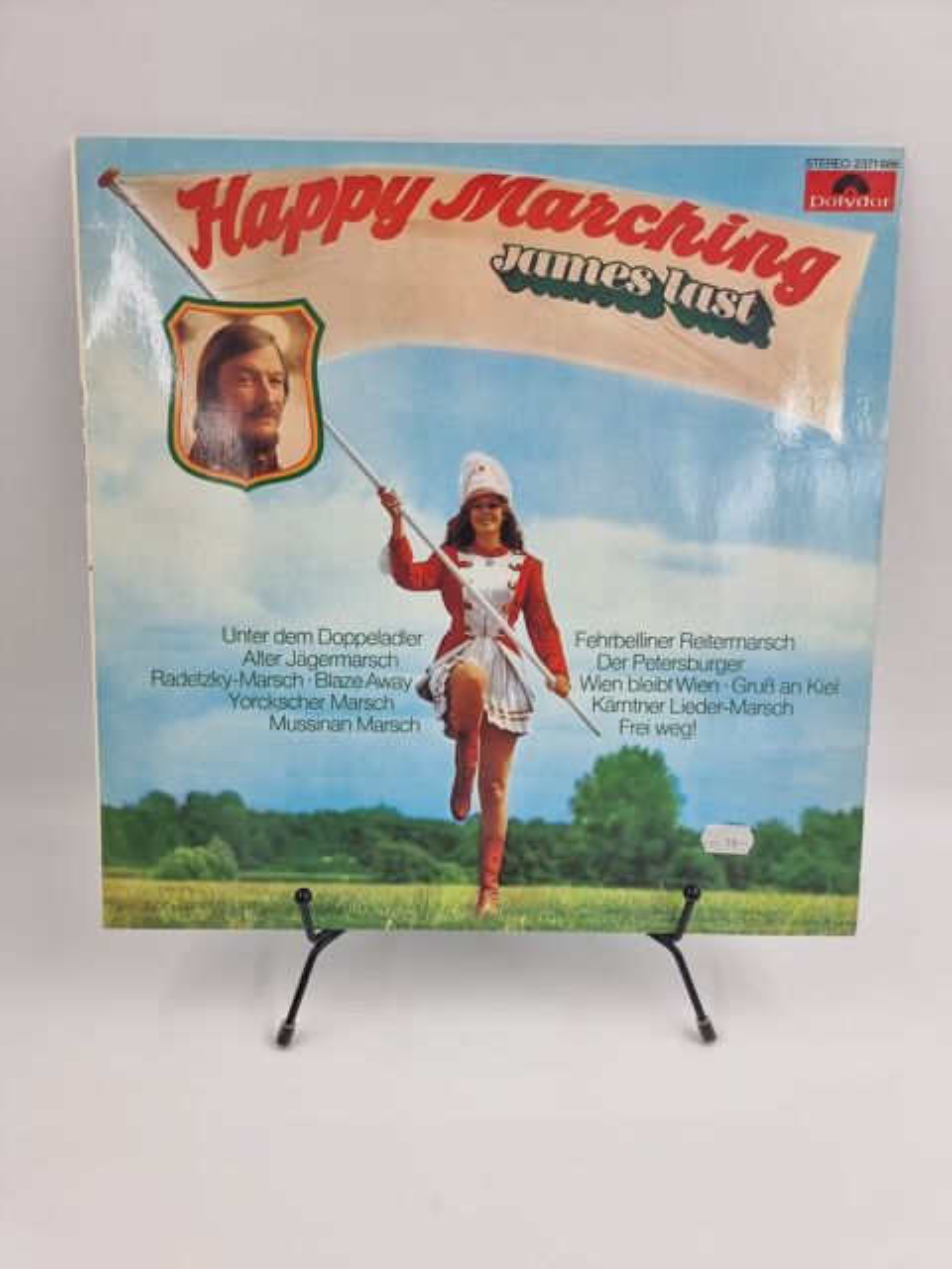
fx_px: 880
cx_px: 476
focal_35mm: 24
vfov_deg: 71.6
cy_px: 634
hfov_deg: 56.8
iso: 50
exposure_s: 1/100
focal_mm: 6.7
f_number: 1.8
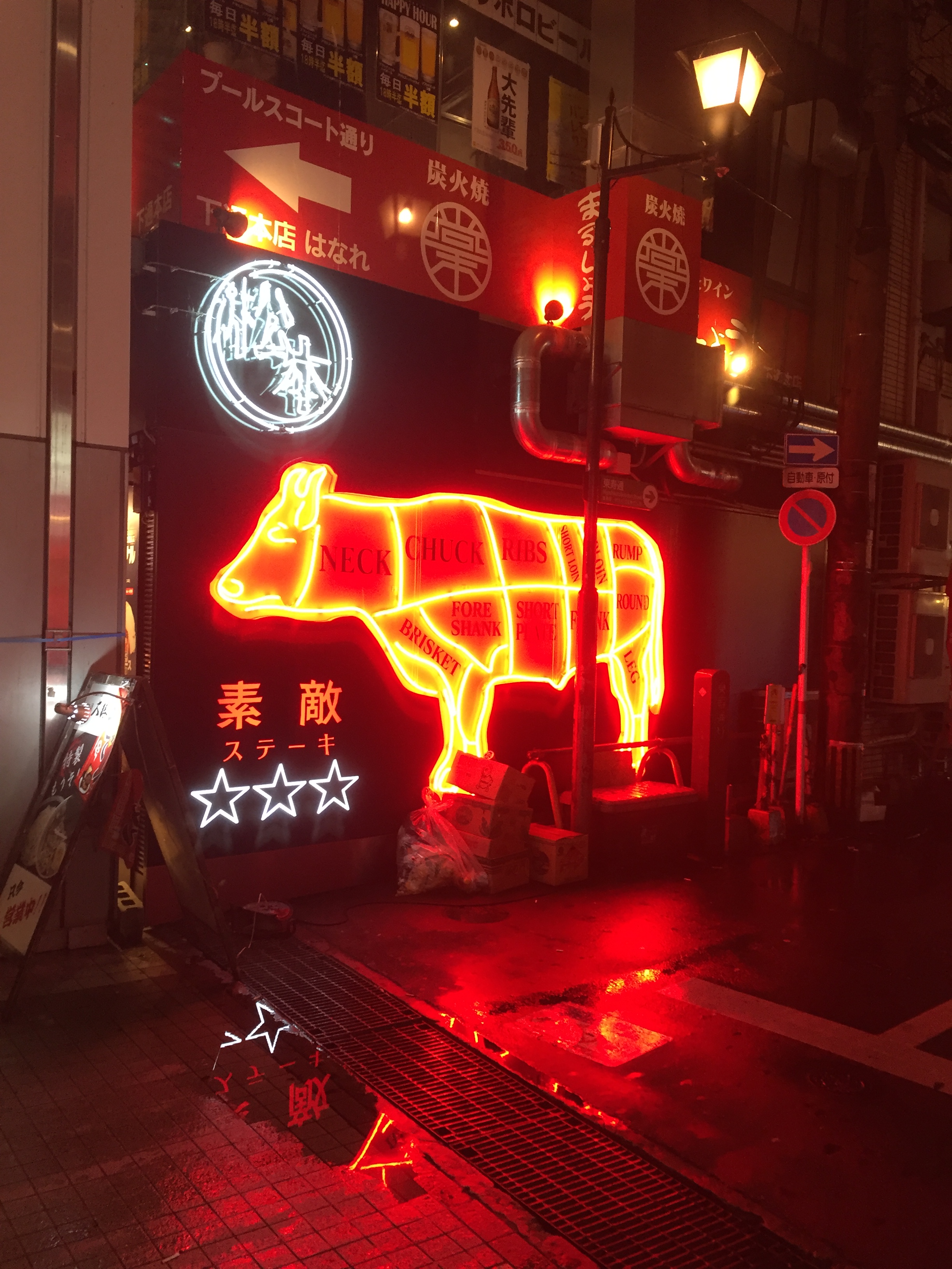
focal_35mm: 29
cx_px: 476
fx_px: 1063
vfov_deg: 61.7
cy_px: 634
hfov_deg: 48.2
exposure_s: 1/30
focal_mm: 4.15
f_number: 2.2
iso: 125
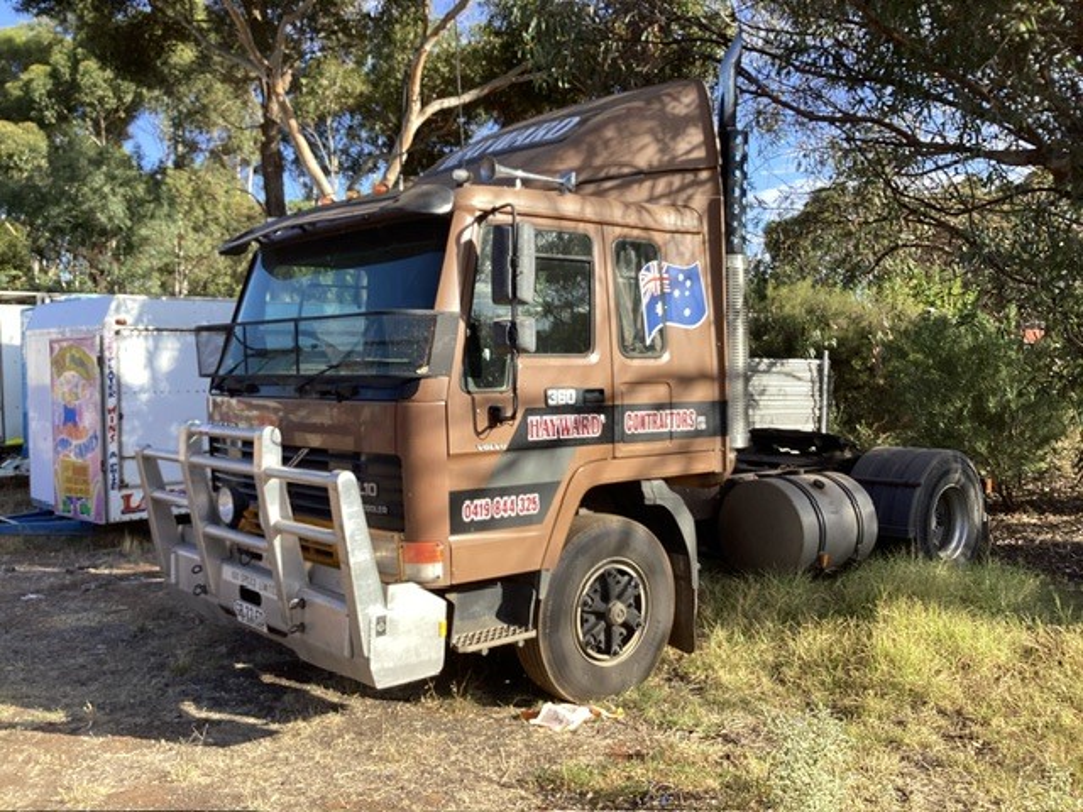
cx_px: 542
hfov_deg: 58.4
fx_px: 970
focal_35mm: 31
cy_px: 406
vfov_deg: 45.4
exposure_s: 1/506
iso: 25
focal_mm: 3.3
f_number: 2.4
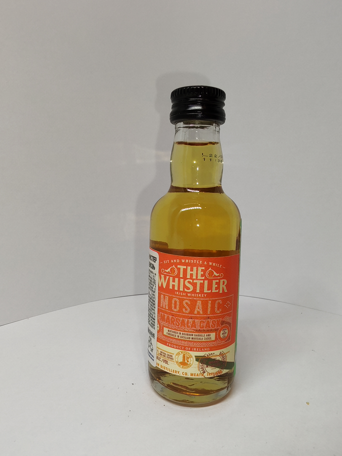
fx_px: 356
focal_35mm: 27
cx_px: 171
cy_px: 228
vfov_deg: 65.3
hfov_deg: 51.4
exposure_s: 1/100
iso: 64
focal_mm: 1.96
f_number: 2.2
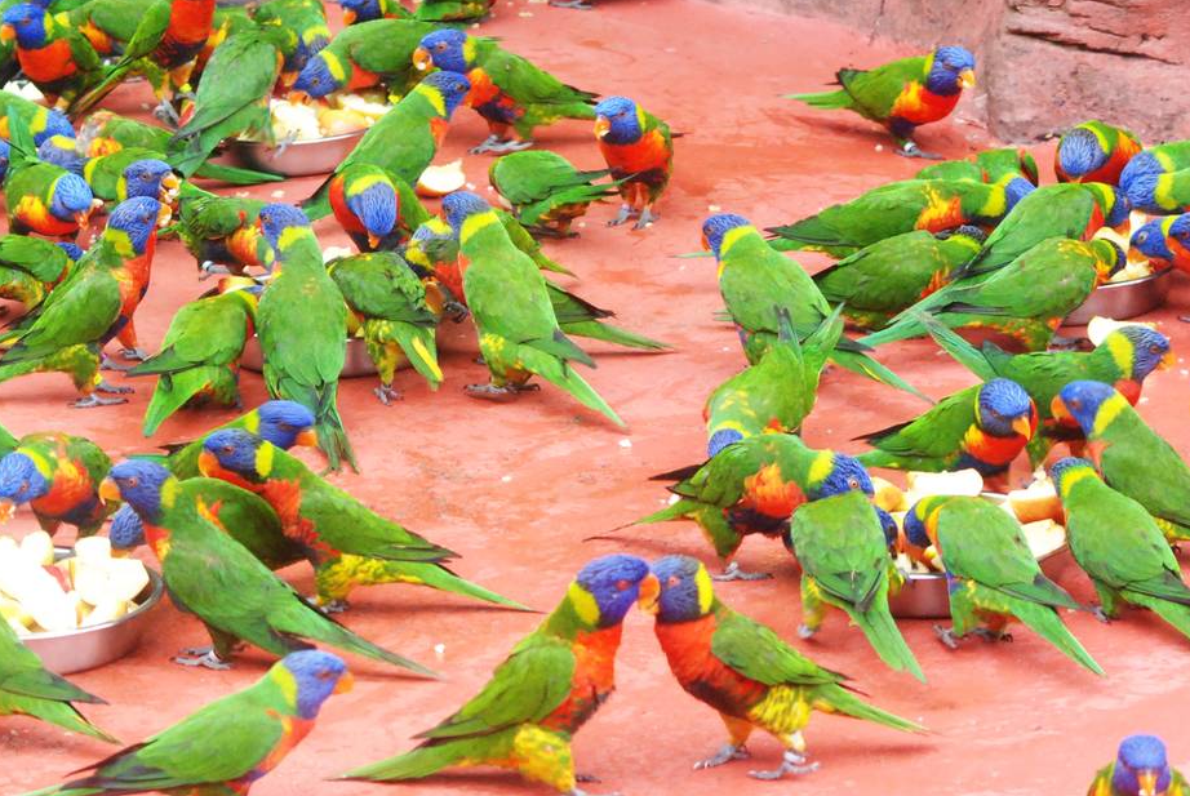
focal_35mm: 203
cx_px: 529
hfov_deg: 10.1
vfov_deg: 6.8
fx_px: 6718
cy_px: 270
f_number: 6.3
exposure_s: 1/160
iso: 1600
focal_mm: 78
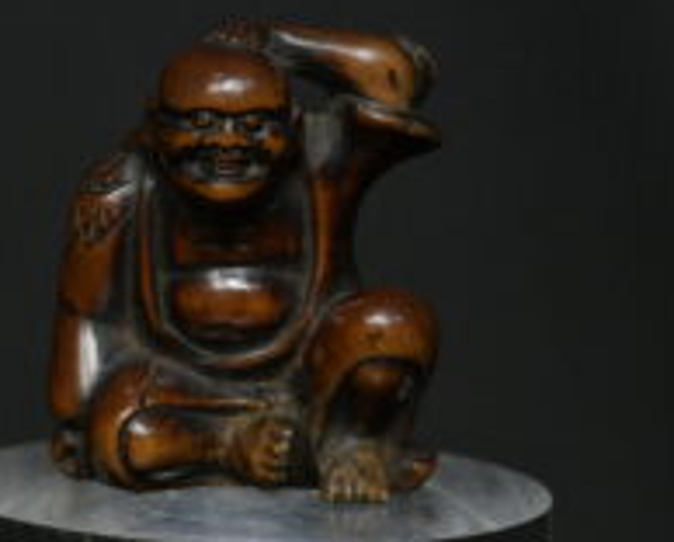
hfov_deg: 8.3
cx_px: 268
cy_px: 212
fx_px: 4657
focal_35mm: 233
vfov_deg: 6.7
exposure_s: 1/125
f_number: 10
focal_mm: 105
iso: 5000
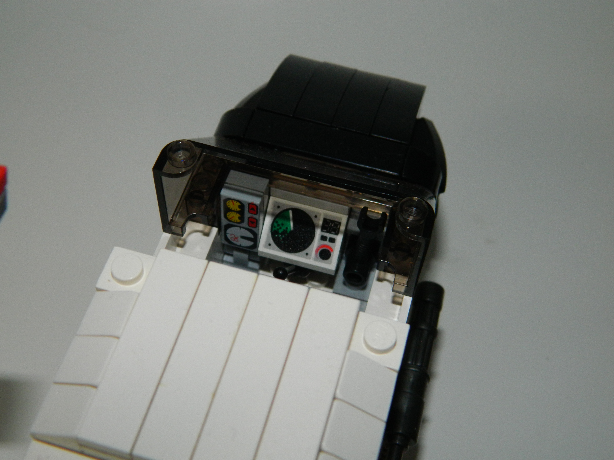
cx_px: 307
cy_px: 230
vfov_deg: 30.9
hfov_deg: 40.4
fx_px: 834
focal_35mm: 47
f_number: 10.2
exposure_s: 1/50
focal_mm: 8.4
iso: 200
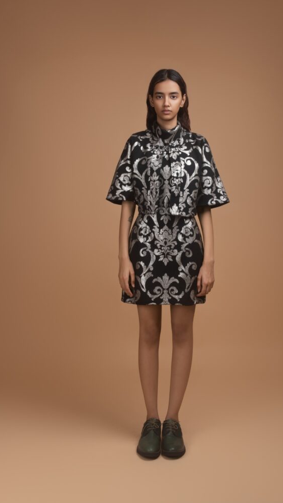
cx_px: 168
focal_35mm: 40
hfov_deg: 29.7
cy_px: 252
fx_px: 533
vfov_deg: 50.5
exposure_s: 1/125
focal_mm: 38
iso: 100
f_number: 13
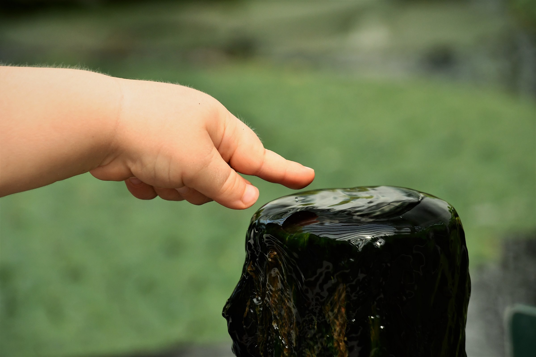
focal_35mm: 240
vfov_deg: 5.7
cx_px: 268
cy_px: 178
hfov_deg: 8.6
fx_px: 3573
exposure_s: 1/1000
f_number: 9
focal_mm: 160
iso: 1250
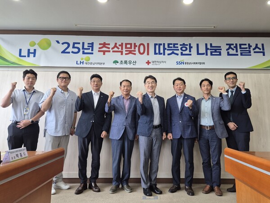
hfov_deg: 73.9
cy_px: 102
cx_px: 135
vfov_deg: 58.9
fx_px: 179
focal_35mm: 23
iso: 160
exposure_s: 1/120
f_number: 1.8
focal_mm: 5.4
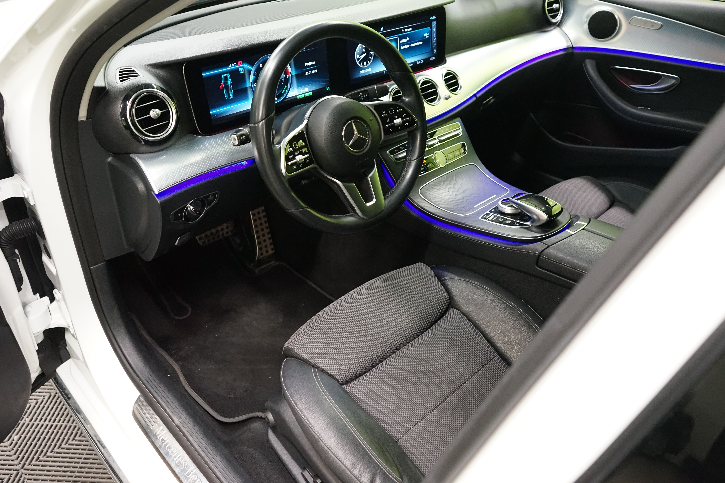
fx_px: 564
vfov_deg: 46.4
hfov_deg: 65.5
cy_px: 242
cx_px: 362
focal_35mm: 28
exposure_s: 1/60
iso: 5000
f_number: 5
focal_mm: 28
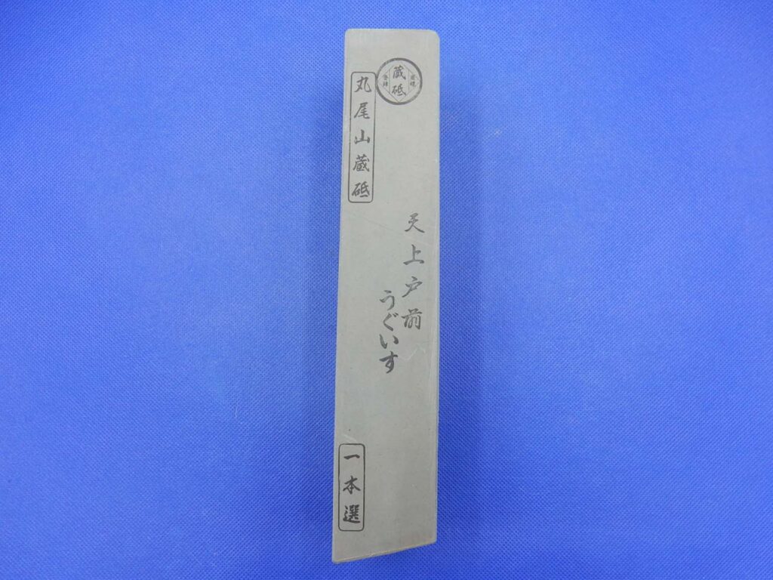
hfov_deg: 69.4
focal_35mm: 25
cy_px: 290
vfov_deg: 54.9
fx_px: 558
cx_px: 386
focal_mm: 4.5
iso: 125
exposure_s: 1/50
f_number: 3.7
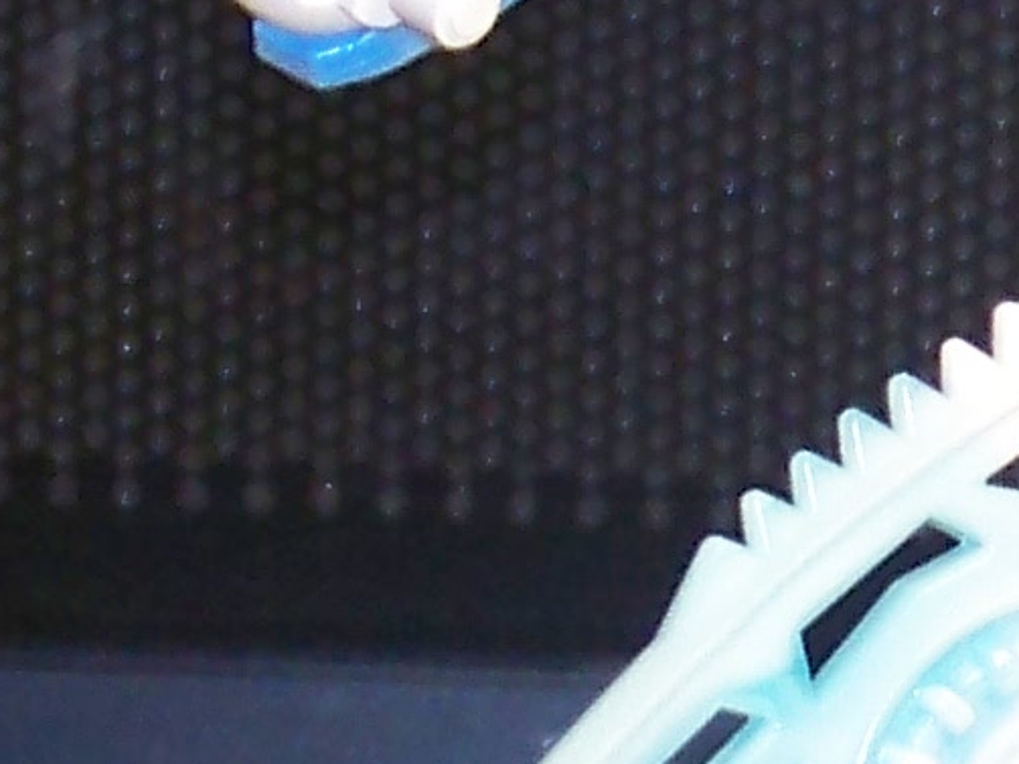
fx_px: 15804
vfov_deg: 2.8
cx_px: 1256
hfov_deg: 3.7
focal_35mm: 537
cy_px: 582
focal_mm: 14.6
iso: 200
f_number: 3.2
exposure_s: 1/40
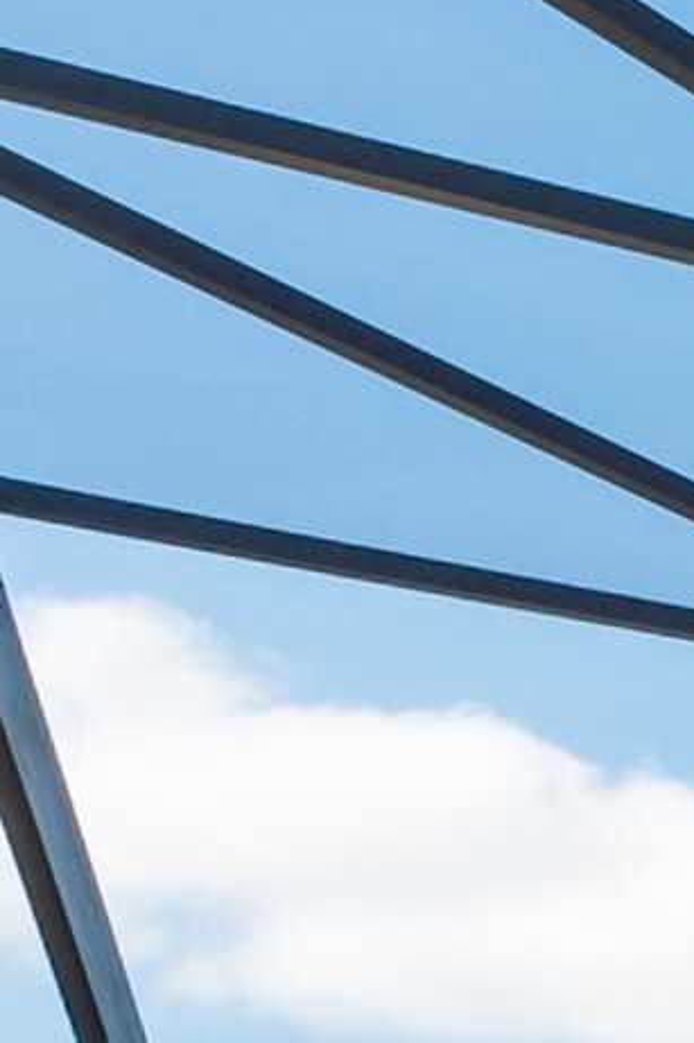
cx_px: 2930
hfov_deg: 7.7
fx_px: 2807
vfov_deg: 16.9
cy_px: 1948
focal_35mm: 97
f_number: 7.1
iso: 200
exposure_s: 1/80
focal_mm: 7
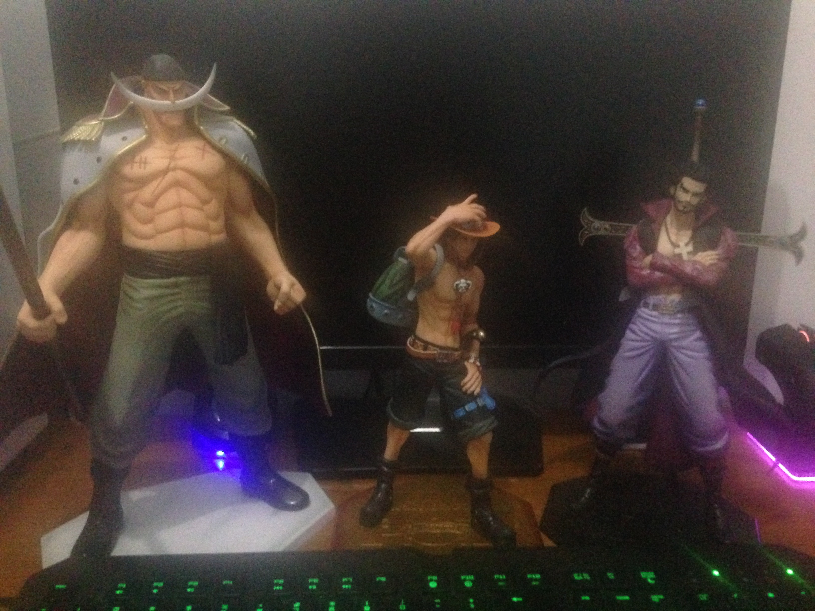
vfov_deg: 42.9
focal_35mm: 33
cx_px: 408
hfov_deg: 55.4
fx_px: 777
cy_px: 306
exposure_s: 1/15
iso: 800
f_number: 2.4
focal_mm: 4.12
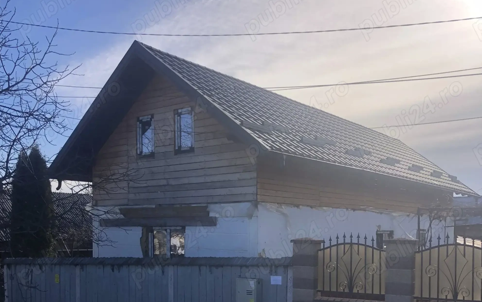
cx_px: 239
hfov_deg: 49.3
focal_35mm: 40
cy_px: 271
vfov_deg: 30.6
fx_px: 526
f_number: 1.8
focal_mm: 4
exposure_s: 1/1946
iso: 20
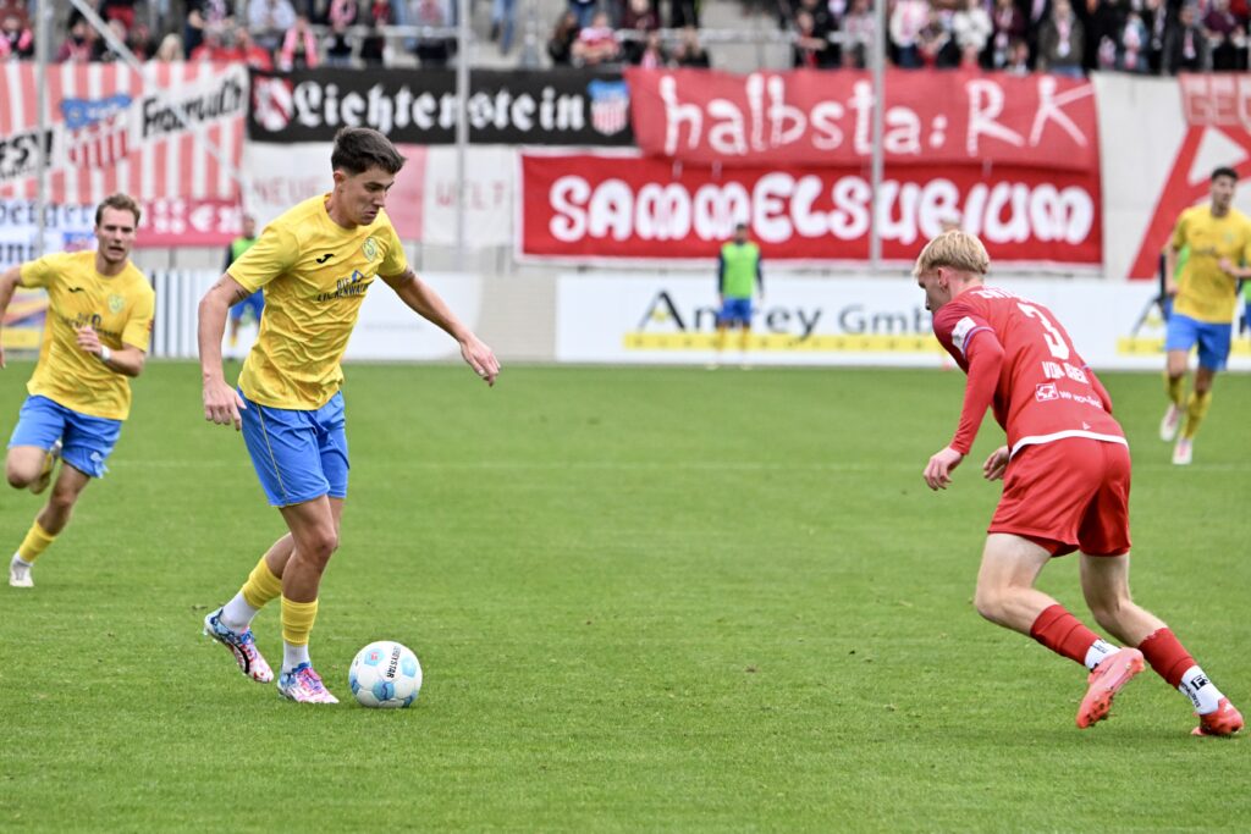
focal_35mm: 240
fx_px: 8341
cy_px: 417
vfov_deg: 5.7
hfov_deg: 8.6
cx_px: 626
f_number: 5.6
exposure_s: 1/1600
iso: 6400
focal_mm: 240
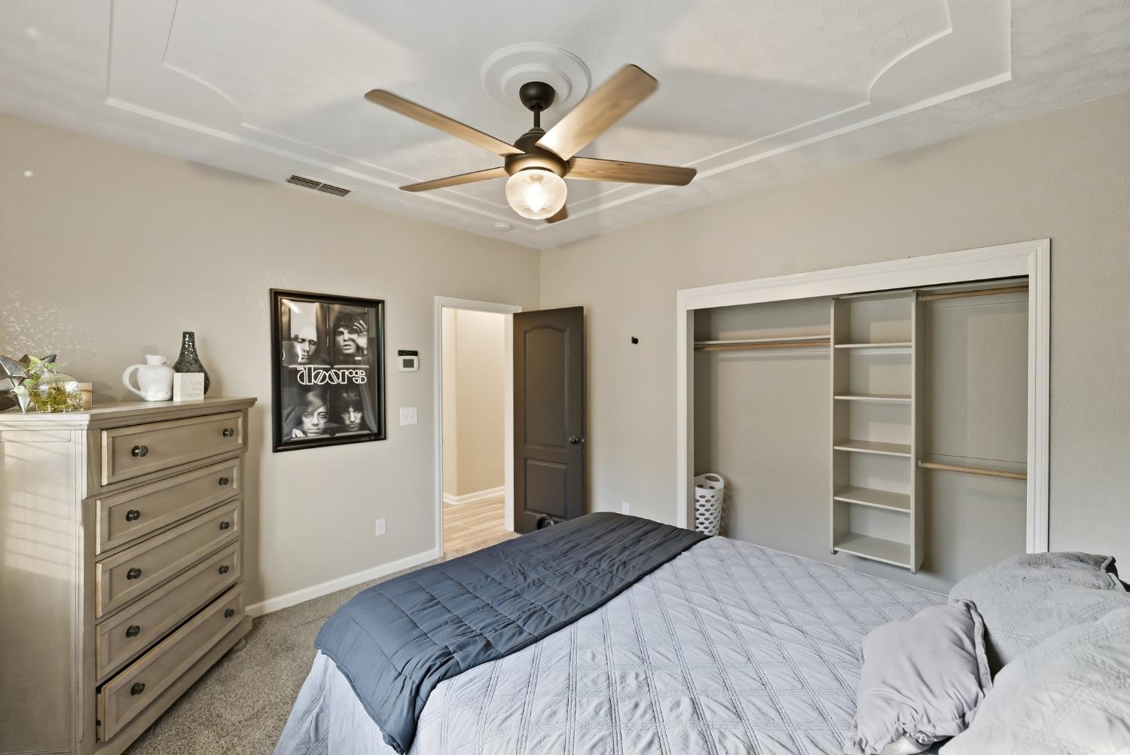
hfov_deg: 104.2
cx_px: 565
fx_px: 440
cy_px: 378
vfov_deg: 81.3
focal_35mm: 14
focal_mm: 14
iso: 1250
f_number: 2.8
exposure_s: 1/160
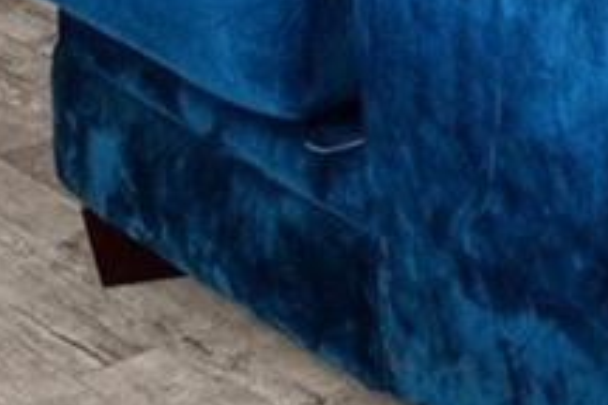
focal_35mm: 145
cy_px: -807
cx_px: 1540
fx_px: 2444
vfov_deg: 8.1
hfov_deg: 11.3
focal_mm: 13
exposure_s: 1/2.5
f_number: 8
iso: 320
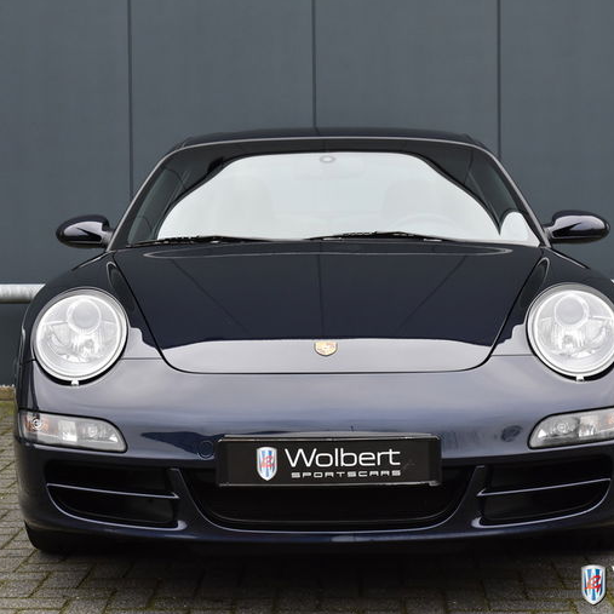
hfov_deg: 20.4
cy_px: 307
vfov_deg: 20.4
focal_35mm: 85
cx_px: 310
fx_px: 1706
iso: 800
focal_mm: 44
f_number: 6.3
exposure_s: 1/160
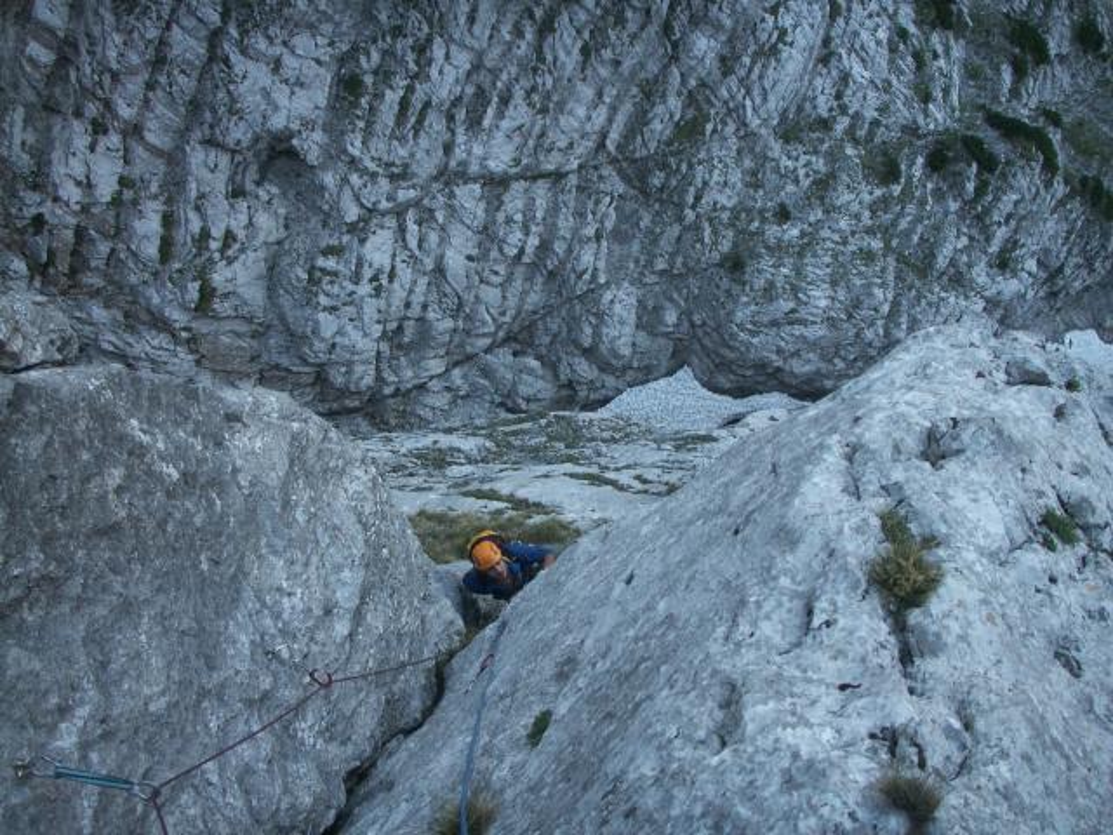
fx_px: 1190
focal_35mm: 37
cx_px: 556
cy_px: 418
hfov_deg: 50.1
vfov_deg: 38.7
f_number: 3.5
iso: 50
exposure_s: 1/100
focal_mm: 7.7
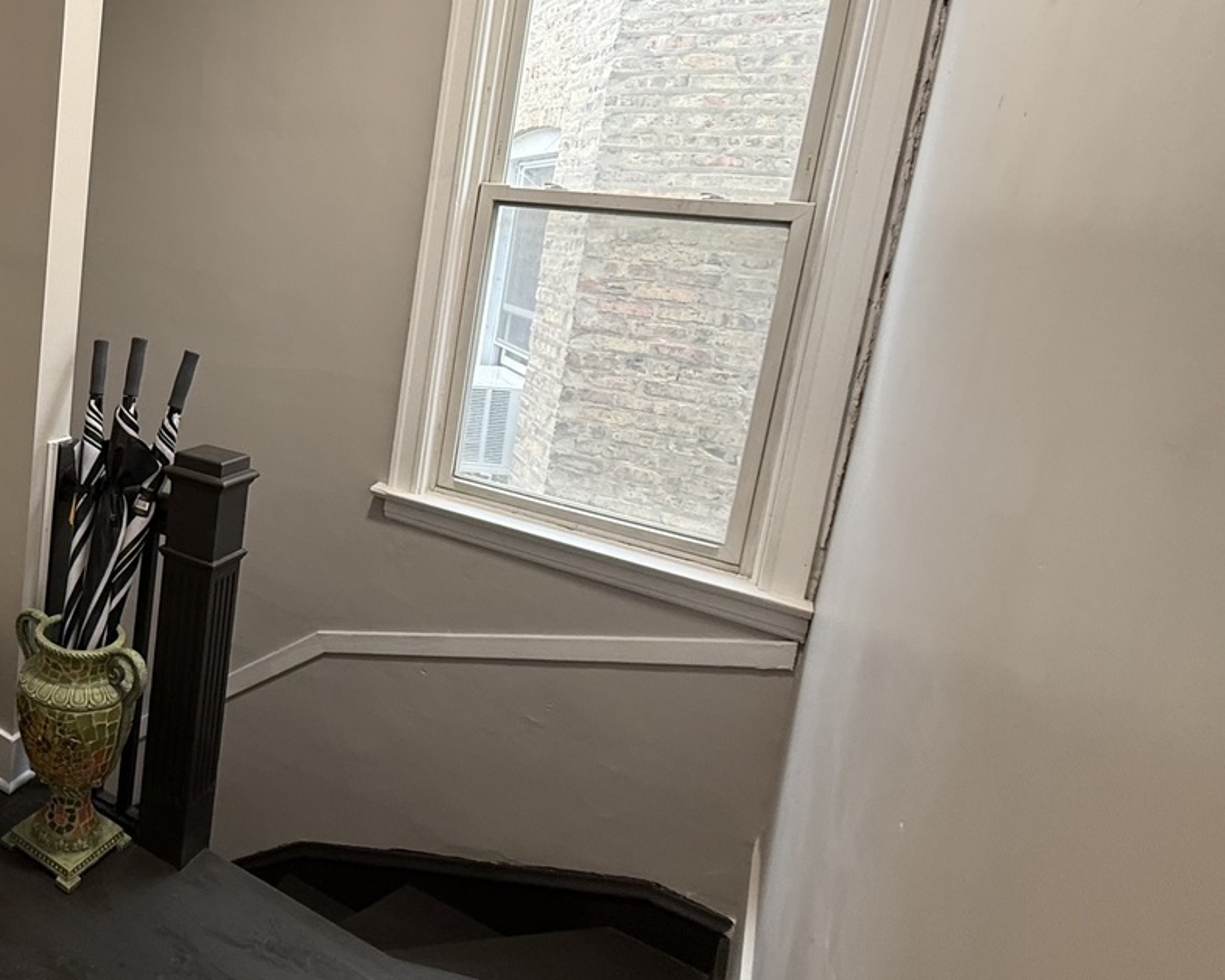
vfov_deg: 55.8
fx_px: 907
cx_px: 126
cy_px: 339
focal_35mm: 25
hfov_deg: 58.4
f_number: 2.2
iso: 250
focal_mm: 2.22
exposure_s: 1/60
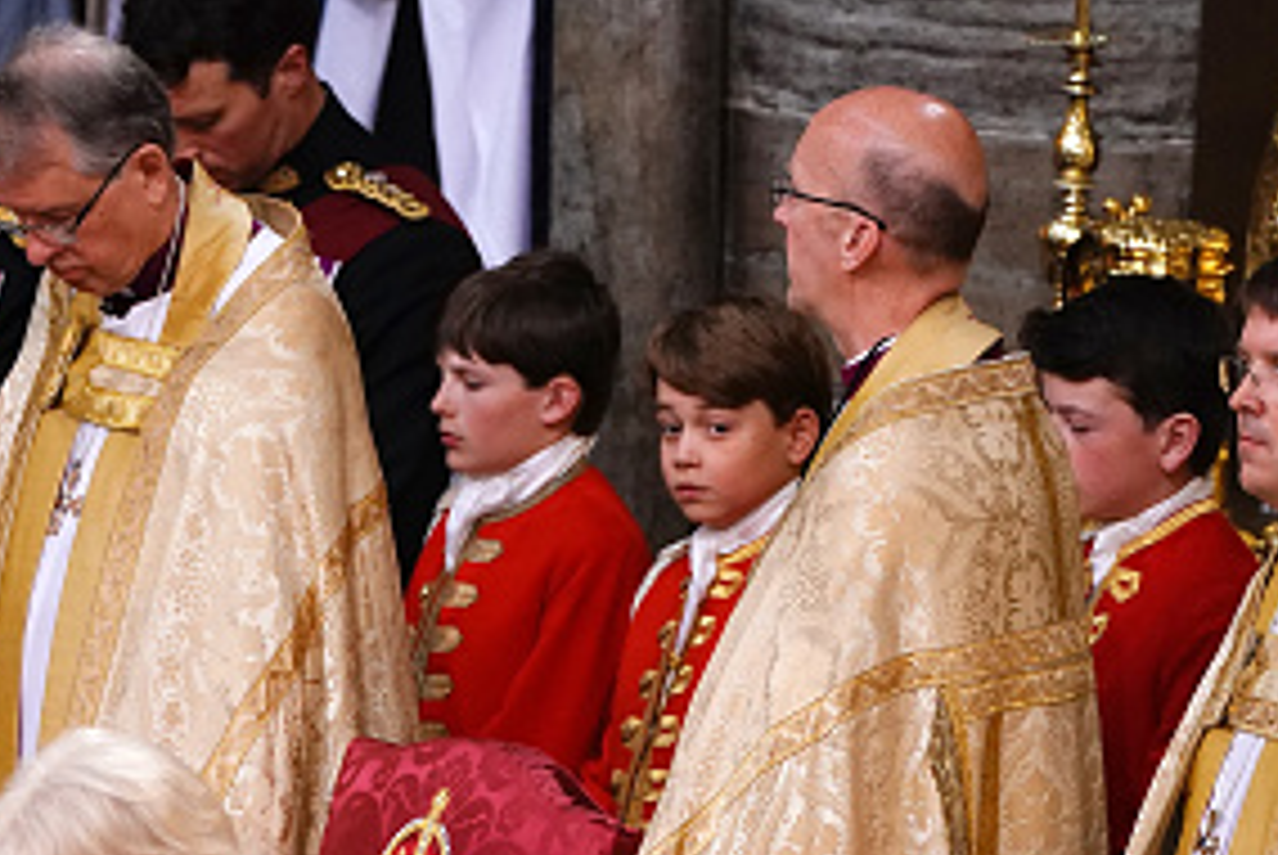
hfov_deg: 4.0
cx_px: 405
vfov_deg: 2.7
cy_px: 810
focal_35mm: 516
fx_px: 18336
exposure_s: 1/125
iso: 5000
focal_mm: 247
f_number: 5.6
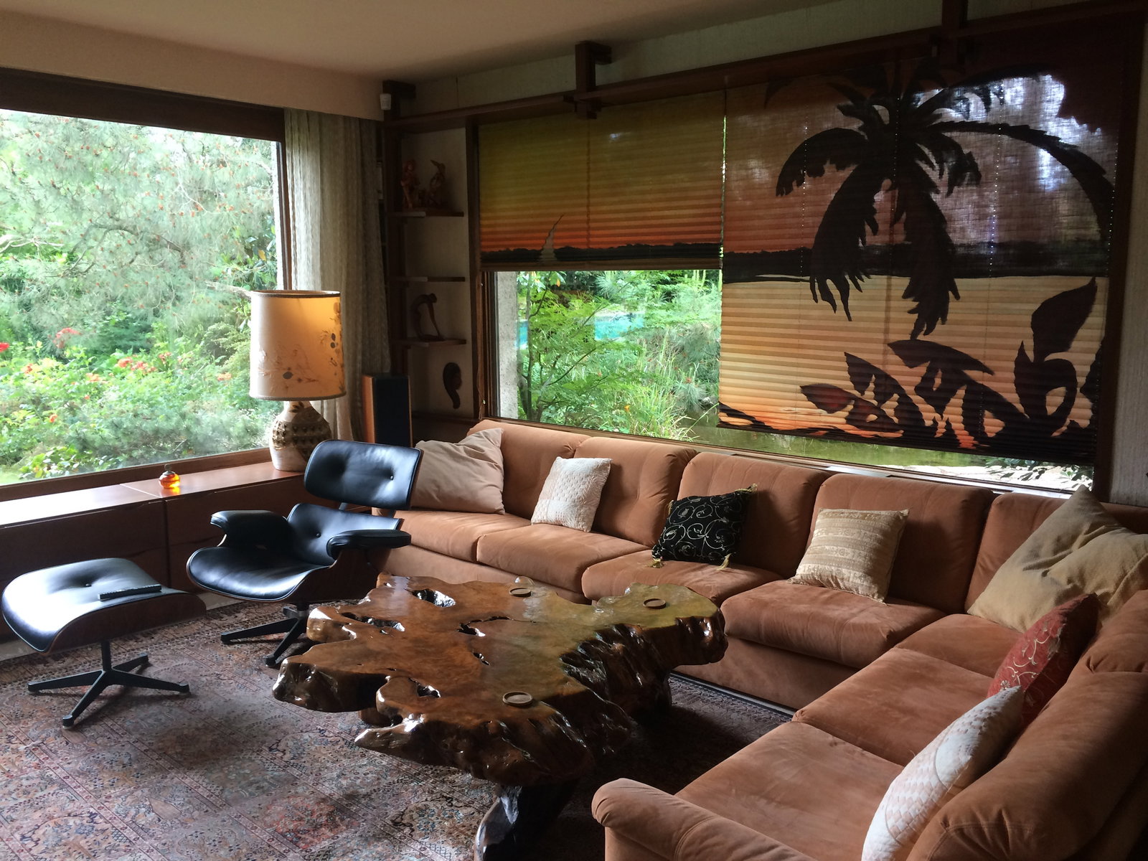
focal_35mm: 29
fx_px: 962
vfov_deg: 48.2
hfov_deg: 61.7
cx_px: 574
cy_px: 430
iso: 50
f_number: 2.2
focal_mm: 4.15
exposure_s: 1/33
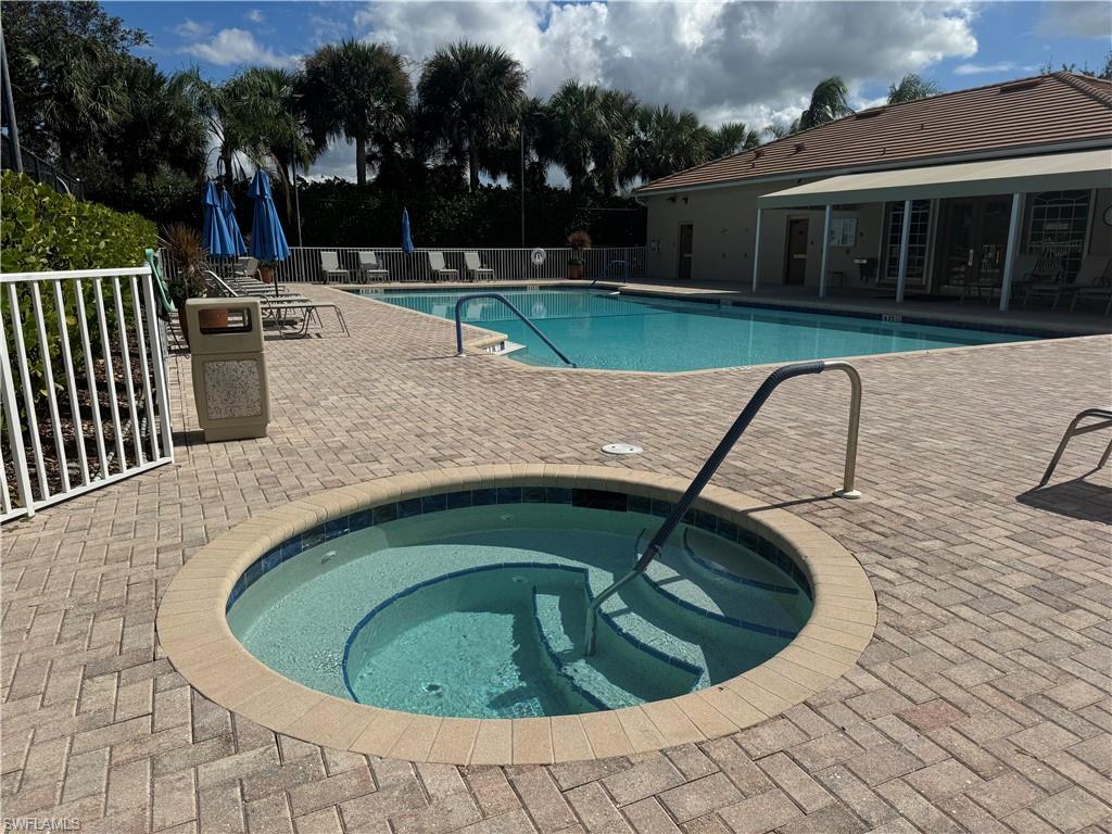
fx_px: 771
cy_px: 417
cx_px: 556
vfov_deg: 56.8
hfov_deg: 71.6
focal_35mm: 24
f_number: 1.78
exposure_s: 1/12346
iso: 80
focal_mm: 6.76
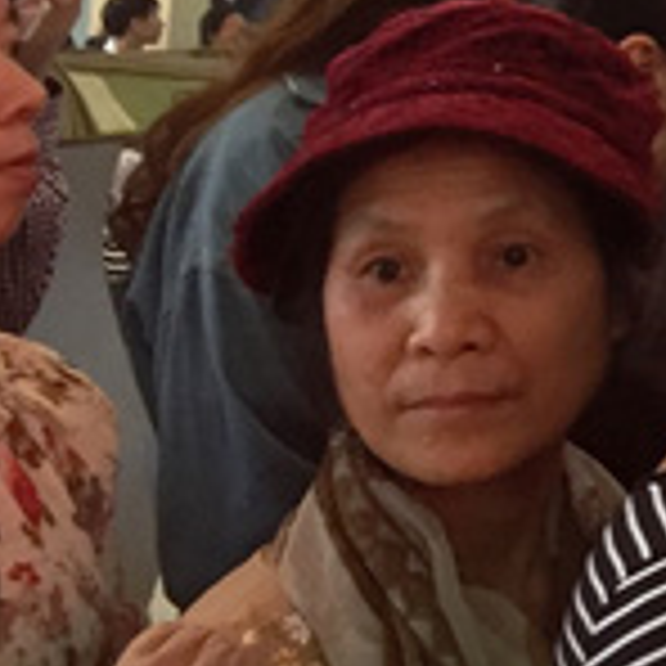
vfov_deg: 15.3
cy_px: -81
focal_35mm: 111
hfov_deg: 13.1
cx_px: 1431
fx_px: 2416
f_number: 2.2
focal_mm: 4.15
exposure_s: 1/33
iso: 200
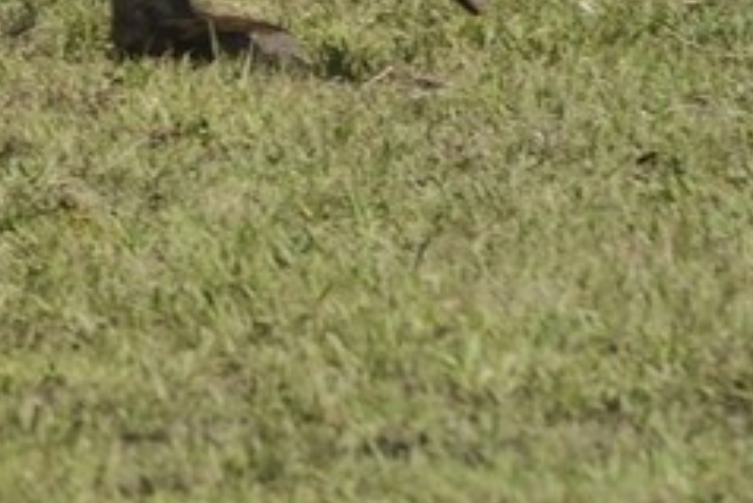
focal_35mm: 1344
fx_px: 28128
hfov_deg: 1.5
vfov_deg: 1.0
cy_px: -1025
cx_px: -902
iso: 400
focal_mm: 200
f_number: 8
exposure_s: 1/1000
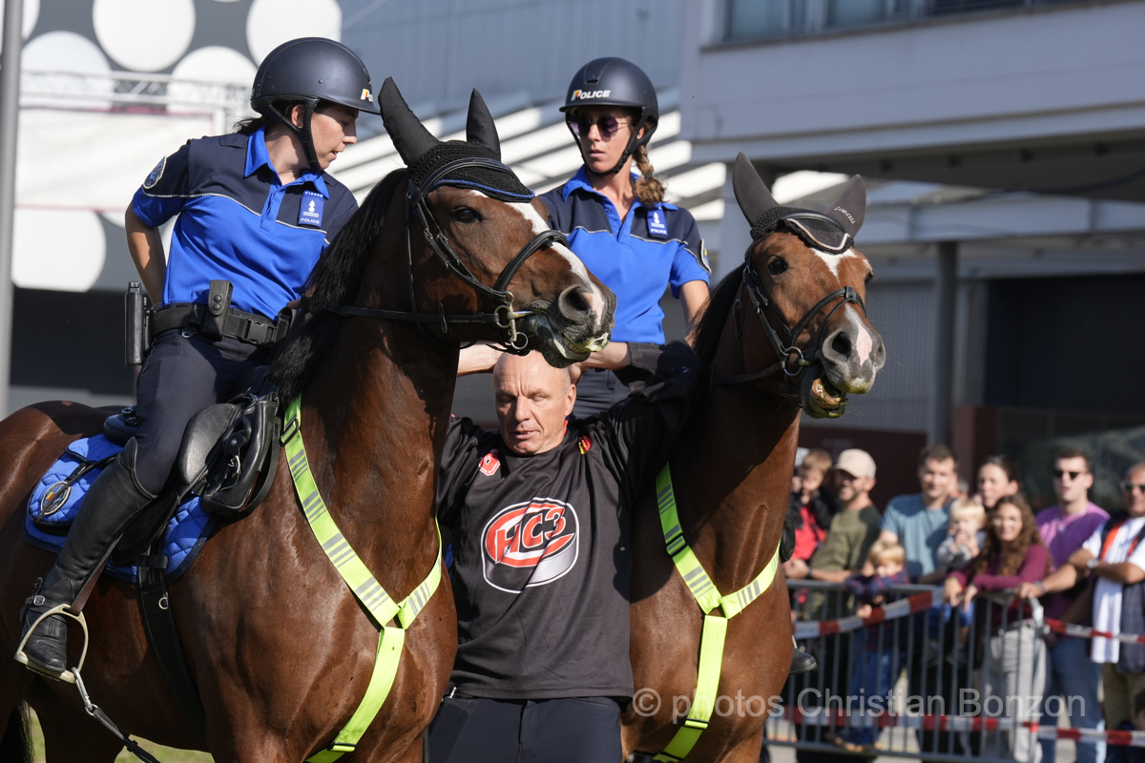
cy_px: 382
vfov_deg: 9.3
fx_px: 4707
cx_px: 572
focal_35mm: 148
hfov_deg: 13.9
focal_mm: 148
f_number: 8
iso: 400
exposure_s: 1/1000
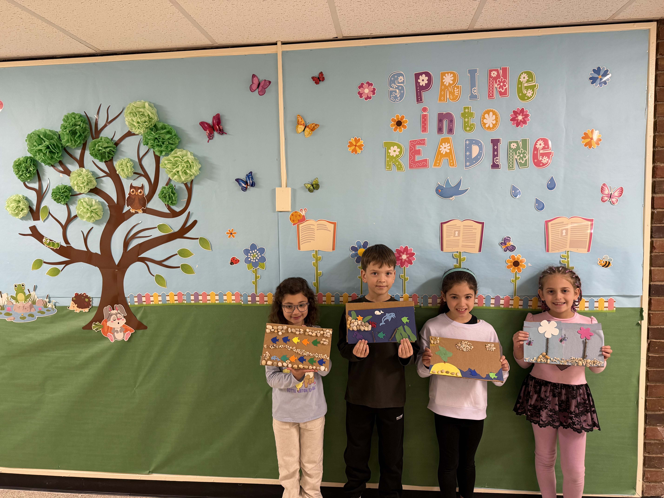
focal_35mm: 24
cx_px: 332
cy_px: 249
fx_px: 460
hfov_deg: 71.6
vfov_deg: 56.8
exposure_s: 1/60
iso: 200
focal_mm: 6.76
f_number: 1.78
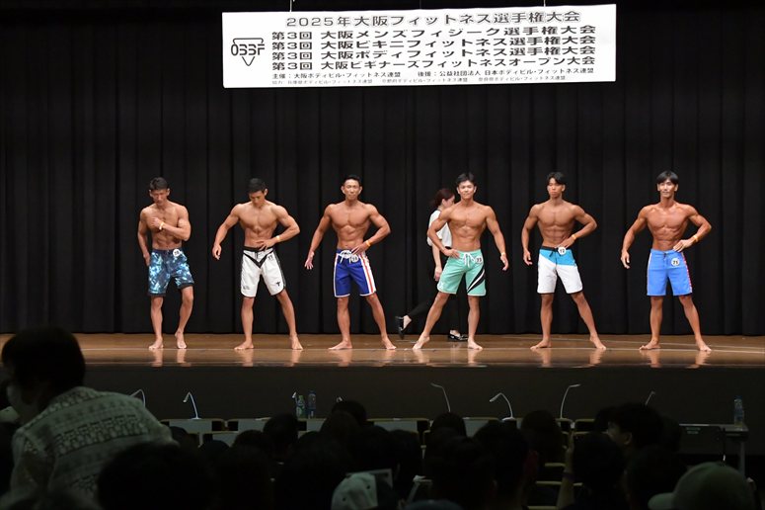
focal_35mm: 93
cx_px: 382
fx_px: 1975
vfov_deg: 14.7
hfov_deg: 21.9
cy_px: 255
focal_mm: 62
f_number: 5.6
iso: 6400
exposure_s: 1/400
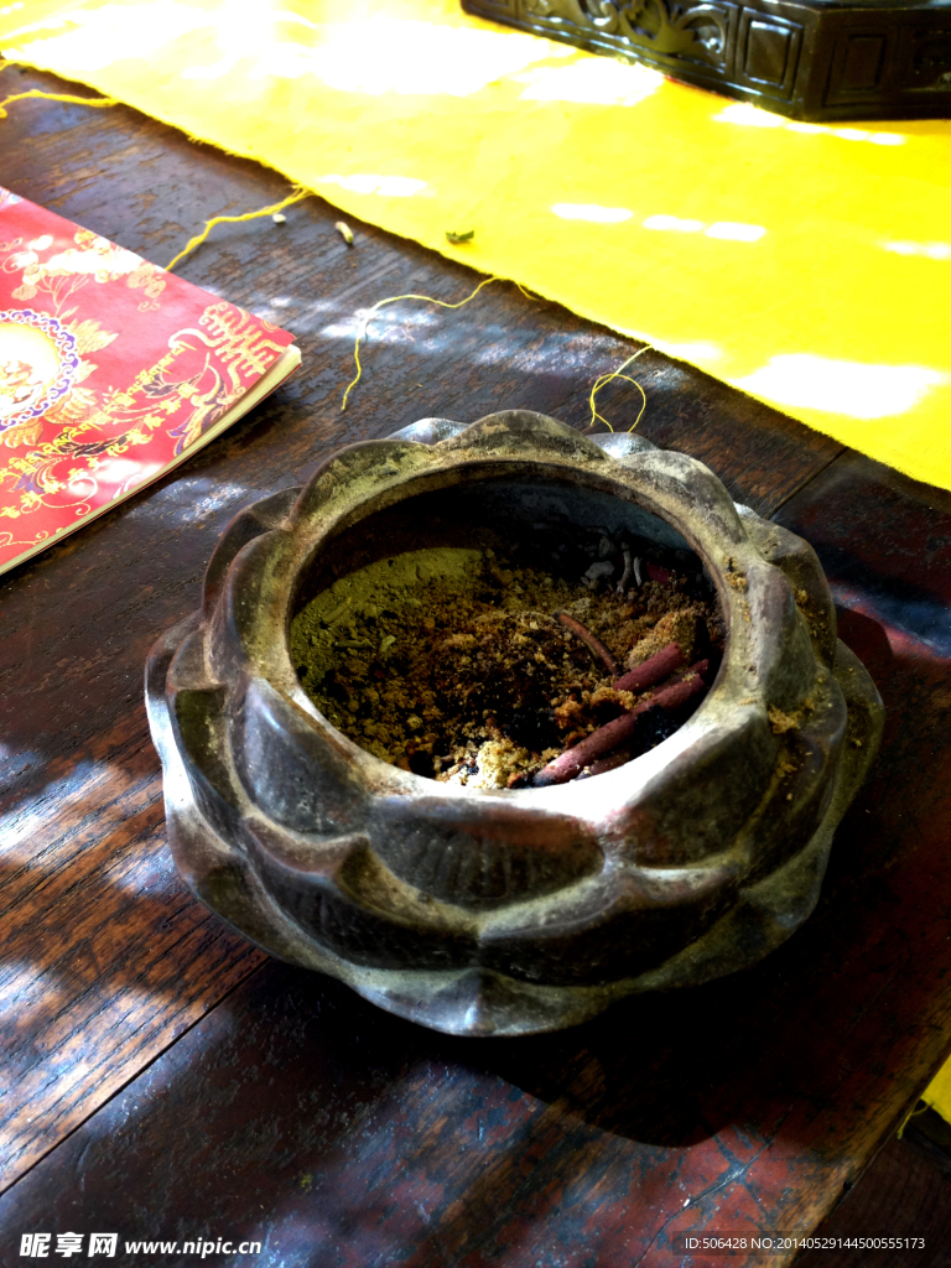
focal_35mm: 33
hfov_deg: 42.9
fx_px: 1209
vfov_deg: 55.4
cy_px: 634
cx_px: 476
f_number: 2.4
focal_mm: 4.12
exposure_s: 1/20
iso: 100
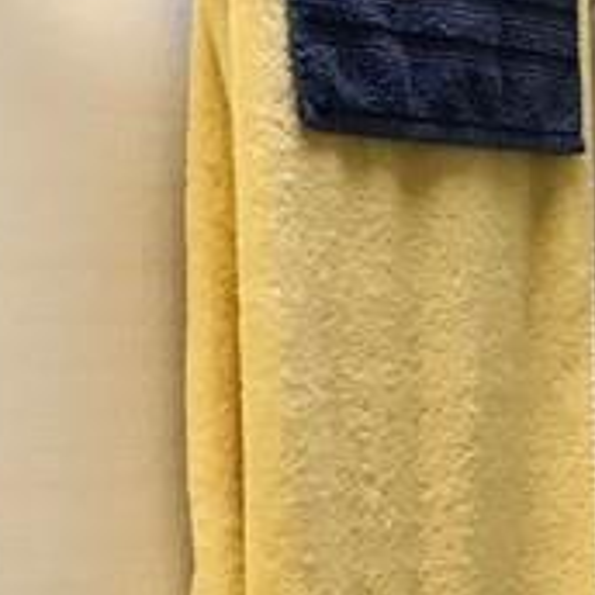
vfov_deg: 11.5
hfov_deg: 11.3
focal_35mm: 147
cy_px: 796
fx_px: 2859
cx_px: 944
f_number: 1.8
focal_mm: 3.99
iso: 25
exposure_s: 1/30
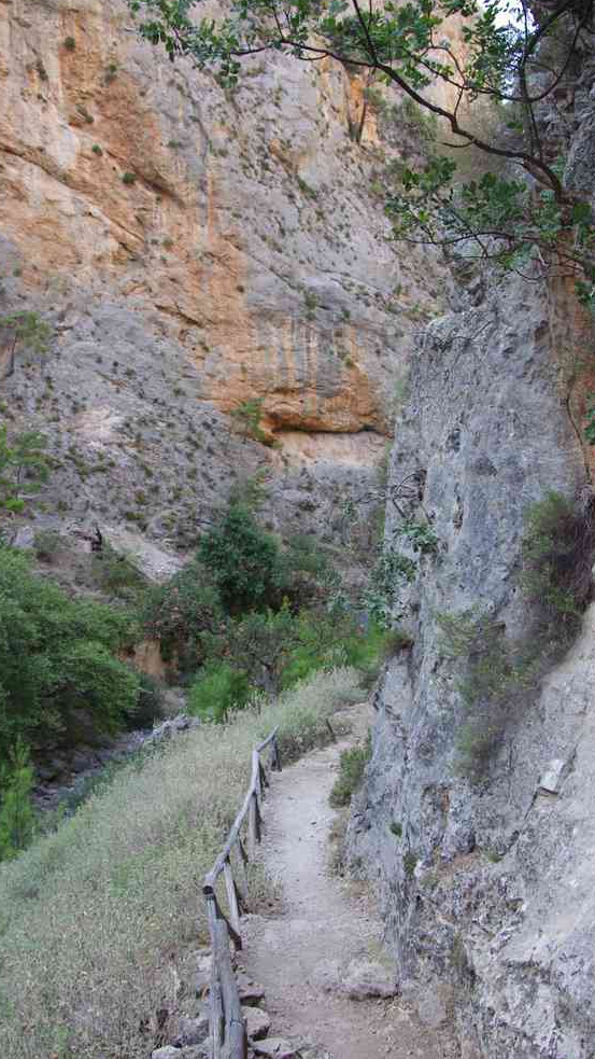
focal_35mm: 33
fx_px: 926
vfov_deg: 59.5
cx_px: 244
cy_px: 522
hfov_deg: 35.5
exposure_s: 1/50
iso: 800
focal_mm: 20.6
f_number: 5.6
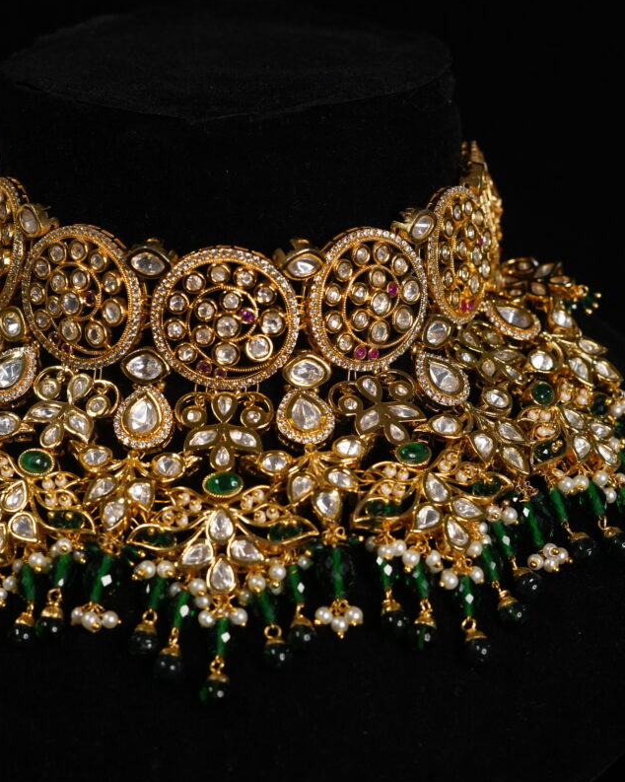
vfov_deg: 26.8
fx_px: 1642
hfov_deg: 21.5
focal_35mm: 71
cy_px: 391
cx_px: 262
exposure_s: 1/125
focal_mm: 50
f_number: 7.1
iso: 4000
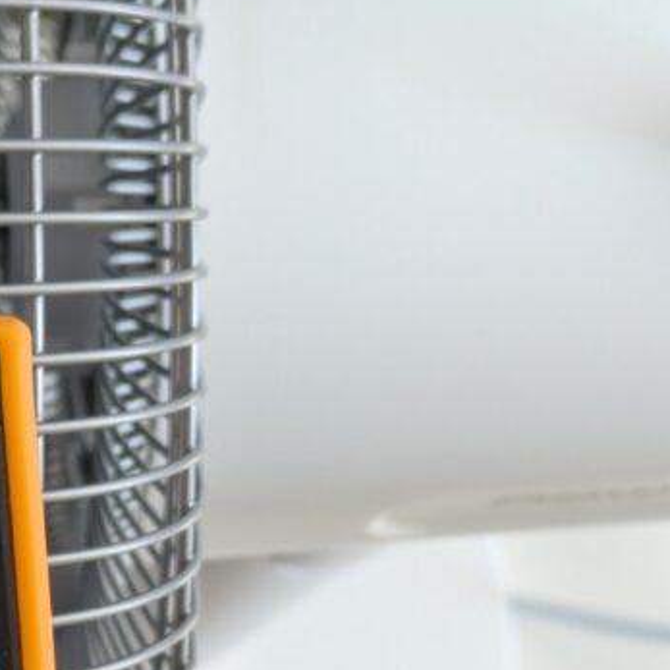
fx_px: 2912
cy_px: 619
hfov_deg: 12.8
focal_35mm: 133
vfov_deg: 13.0
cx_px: -98
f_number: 1.89
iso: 129
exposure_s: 1/40
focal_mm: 5.43
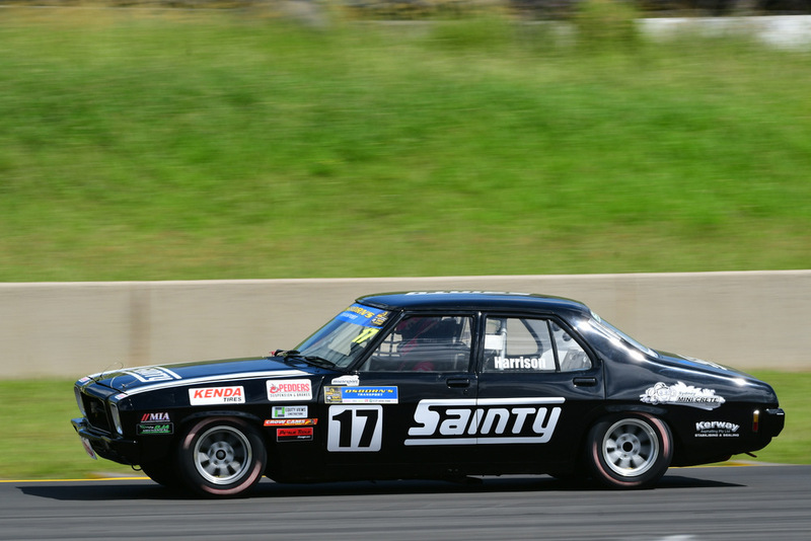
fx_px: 6760
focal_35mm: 300
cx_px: 406
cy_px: 270
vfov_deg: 4.6
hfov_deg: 6.9
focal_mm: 200
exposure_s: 1/250
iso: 200
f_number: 13
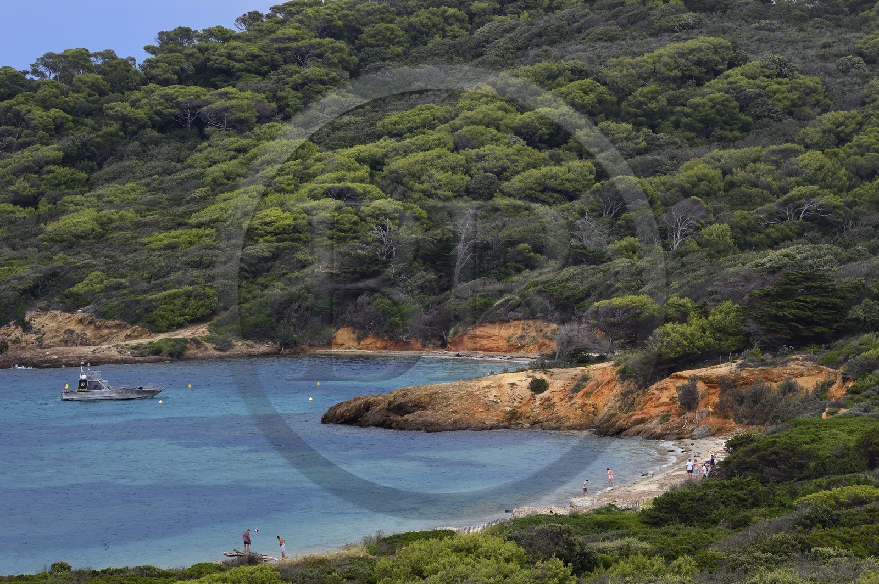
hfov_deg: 12.5
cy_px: 292
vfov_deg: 8.3
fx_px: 4025
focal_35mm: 165
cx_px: 440
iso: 200
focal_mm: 165
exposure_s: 1/320
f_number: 9
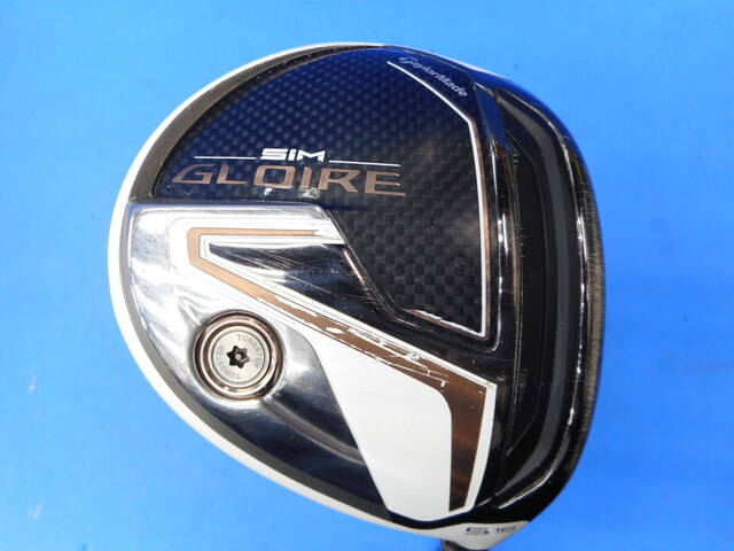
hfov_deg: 69.4
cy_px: 276
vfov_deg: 54.9
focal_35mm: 25
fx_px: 530
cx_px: 367
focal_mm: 4.5
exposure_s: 1/30
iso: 140
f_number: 3.7
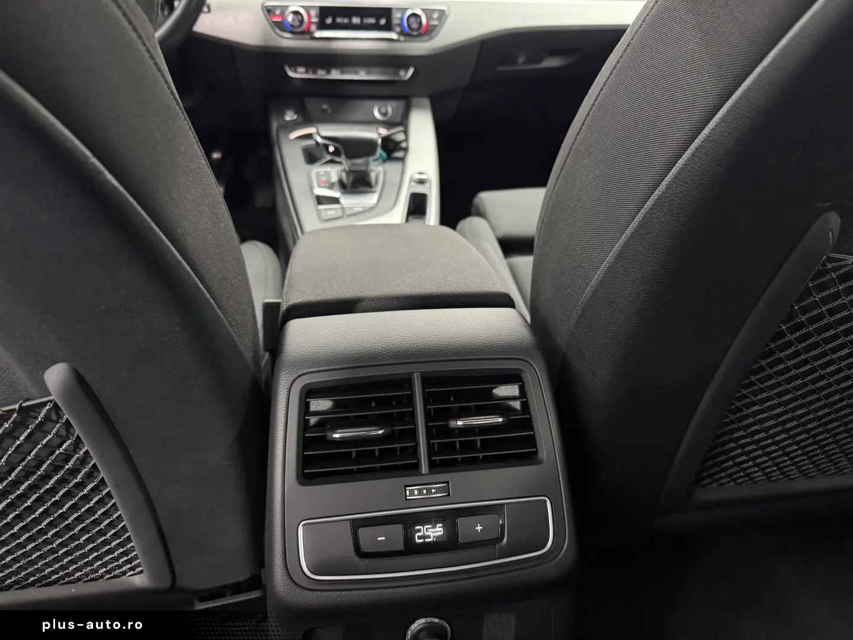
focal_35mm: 24
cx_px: 426
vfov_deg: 56.8
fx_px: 591
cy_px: 320
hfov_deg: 71.6
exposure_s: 1/33
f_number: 1.78
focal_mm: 6.76
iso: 800
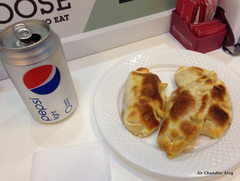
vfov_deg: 43.0
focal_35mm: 33
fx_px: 229
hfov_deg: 55.3
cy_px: 90
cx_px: 120
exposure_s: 1/24
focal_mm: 4.13
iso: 50
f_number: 2.4
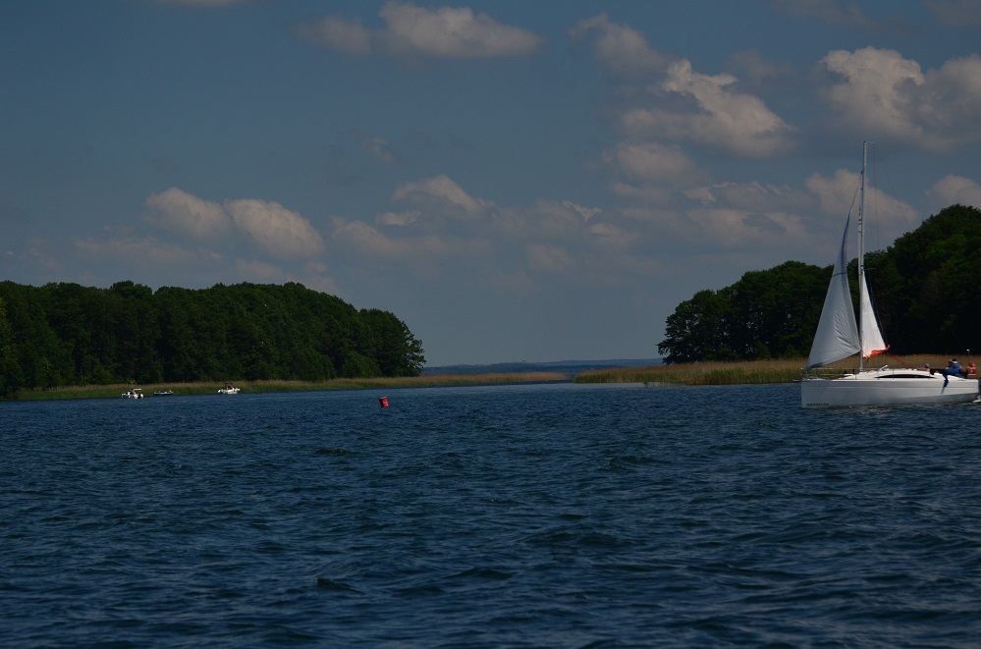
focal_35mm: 135
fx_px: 3670
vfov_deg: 10.1
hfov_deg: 15.2
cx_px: 490
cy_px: 324
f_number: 4.5
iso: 250
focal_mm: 90
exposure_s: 1/8000
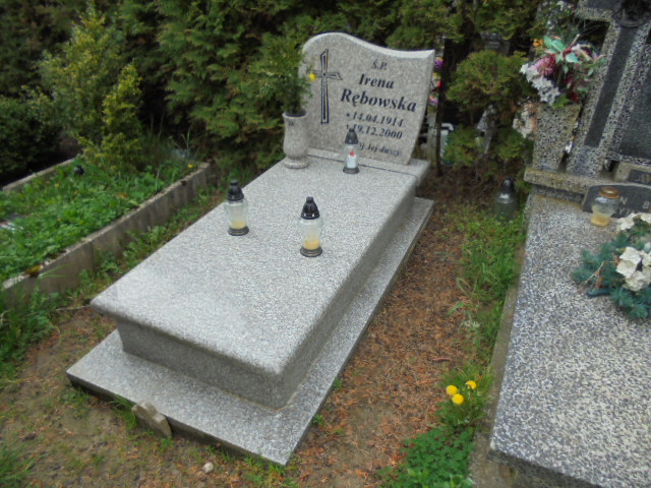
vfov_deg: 53.1
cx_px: 326
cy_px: 244
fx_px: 489
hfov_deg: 67.3
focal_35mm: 26
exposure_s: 1/250
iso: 100
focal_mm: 4.6
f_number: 3.5
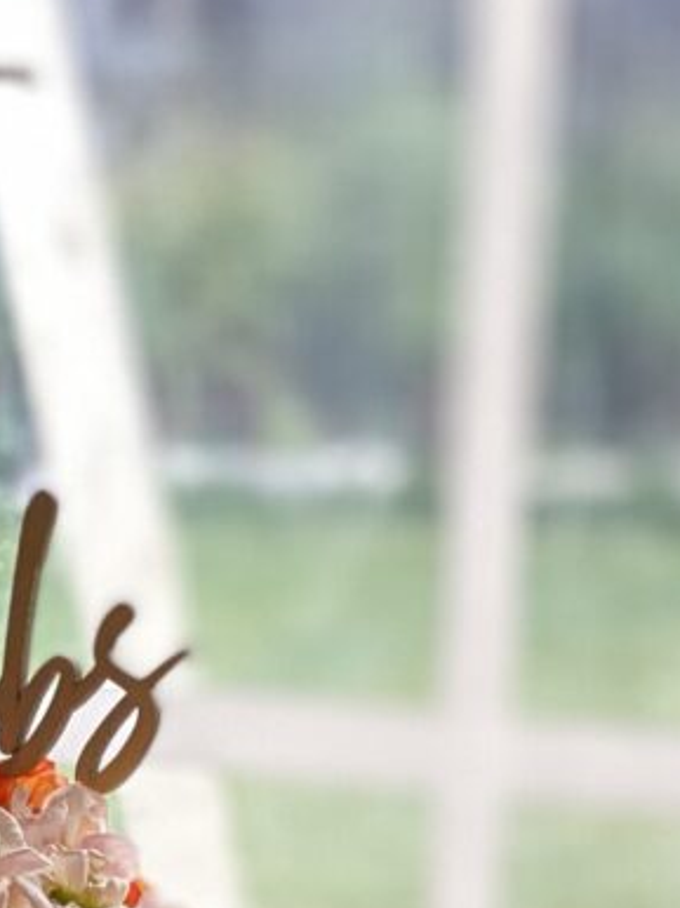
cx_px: -384
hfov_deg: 7.0
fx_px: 5428
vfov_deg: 9.2
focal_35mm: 207
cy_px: 1597
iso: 160
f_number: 2
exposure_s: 1/120
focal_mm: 6
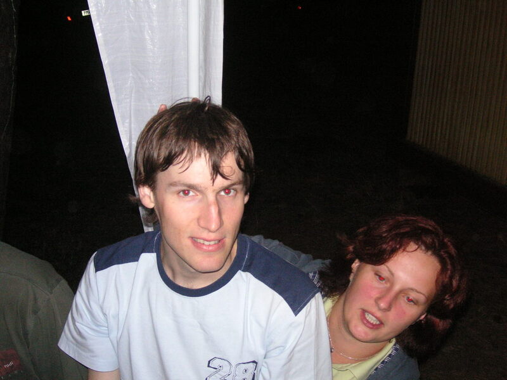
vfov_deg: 32.9
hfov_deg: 42.9
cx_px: 254
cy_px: 190
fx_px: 644
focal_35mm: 44
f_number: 3.1
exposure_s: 1/45
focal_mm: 7.3
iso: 160
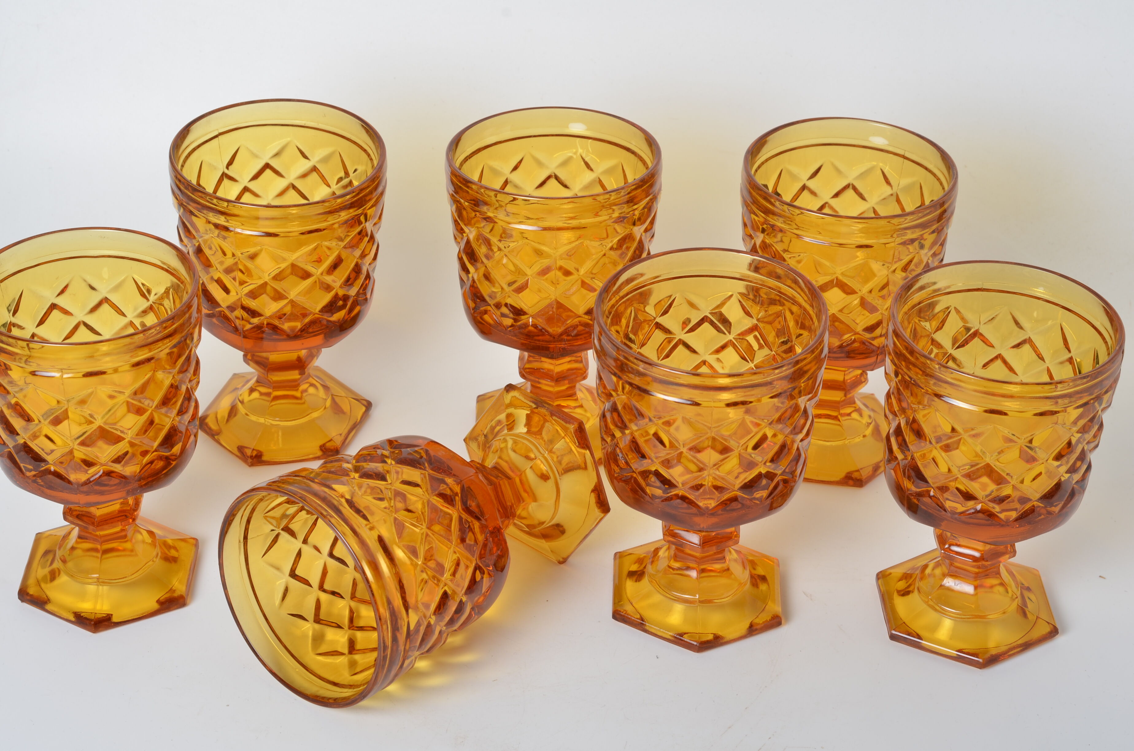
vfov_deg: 18.1
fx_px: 2358
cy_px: 376
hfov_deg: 27.0
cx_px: 567
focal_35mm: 75
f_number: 11
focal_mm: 50
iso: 100
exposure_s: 1/125
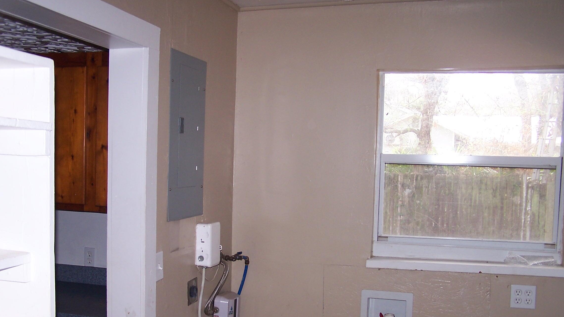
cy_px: 208
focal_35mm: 42
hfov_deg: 48.4
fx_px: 628
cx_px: 281
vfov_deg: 28.2
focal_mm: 6.3
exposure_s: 1/60
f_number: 2.8
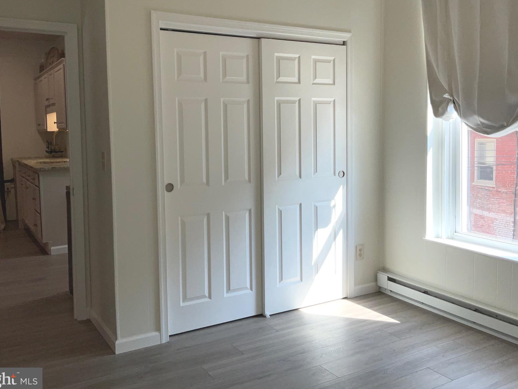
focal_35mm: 35
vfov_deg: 40.5
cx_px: 279
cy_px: 158
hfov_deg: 52.6
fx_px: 524
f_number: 1.8
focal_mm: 3
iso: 16
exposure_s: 1/422
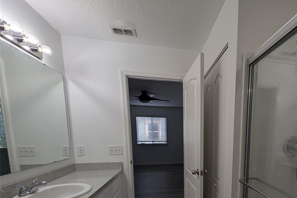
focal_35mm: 17
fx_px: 140
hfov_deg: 89.4
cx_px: 202
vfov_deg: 66.0
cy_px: 149
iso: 39
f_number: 1.95
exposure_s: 1/120
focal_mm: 2.23
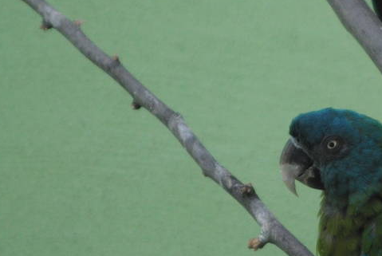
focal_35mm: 952
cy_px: 53
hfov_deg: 2.2
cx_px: 346
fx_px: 10117
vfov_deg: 1.4
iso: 400
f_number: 5.6
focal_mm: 190
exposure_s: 1/200
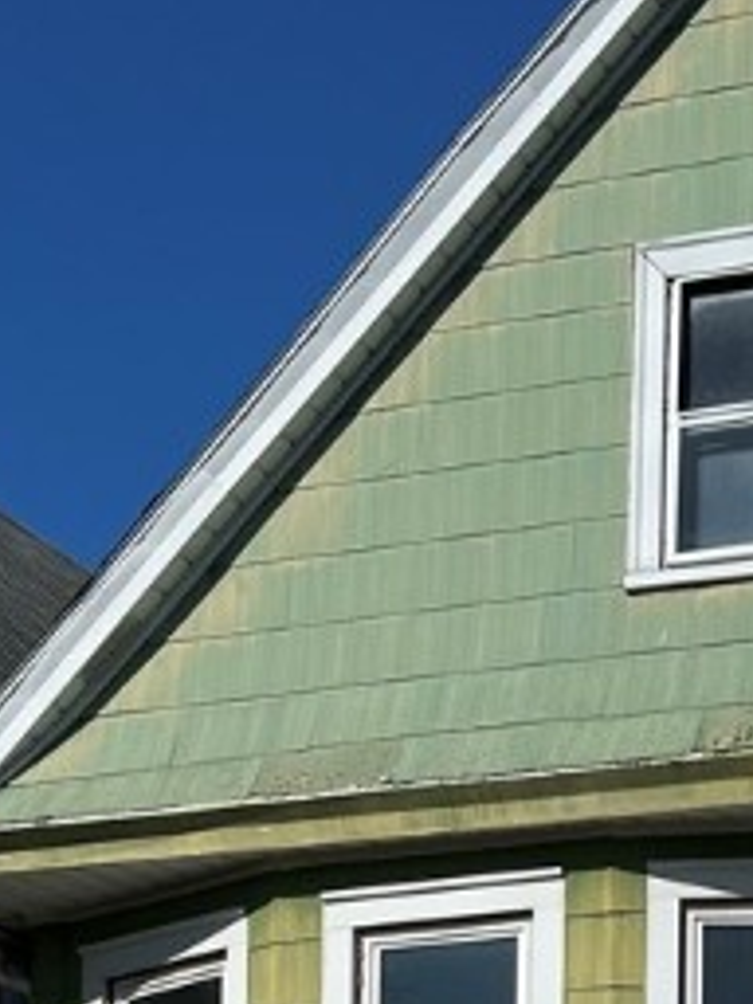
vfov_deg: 13.1
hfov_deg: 10.2
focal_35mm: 144
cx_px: 702
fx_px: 4177
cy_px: 1431
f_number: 1.78
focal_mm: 6.86
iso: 64
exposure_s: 1/10870
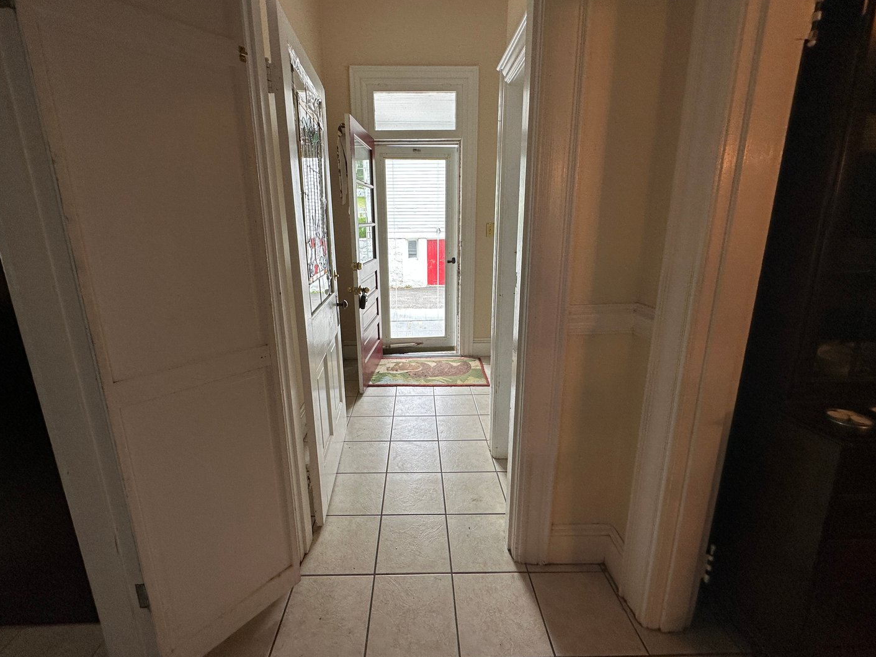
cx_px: 425
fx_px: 380
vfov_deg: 81.7
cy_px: 309
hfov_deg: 98.1
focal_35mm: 15
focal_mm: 2.22
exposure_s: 1/120
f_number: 2.2
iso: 100
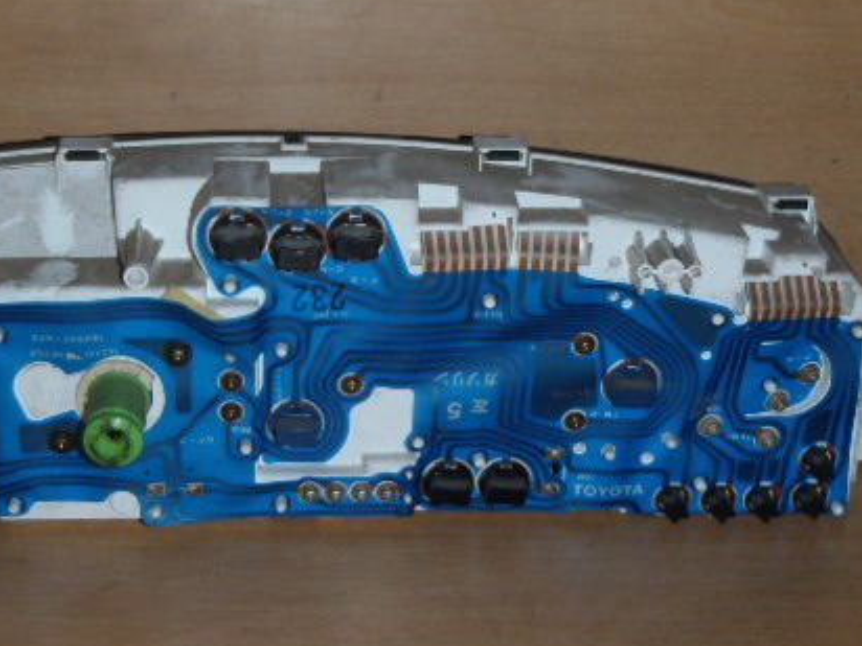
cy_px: 443
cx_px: 280
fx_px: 1469
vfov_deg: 24.7
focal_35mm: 59
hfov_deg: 32.4
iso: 100
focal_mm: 6.83
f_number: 4.6
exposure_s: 1/40
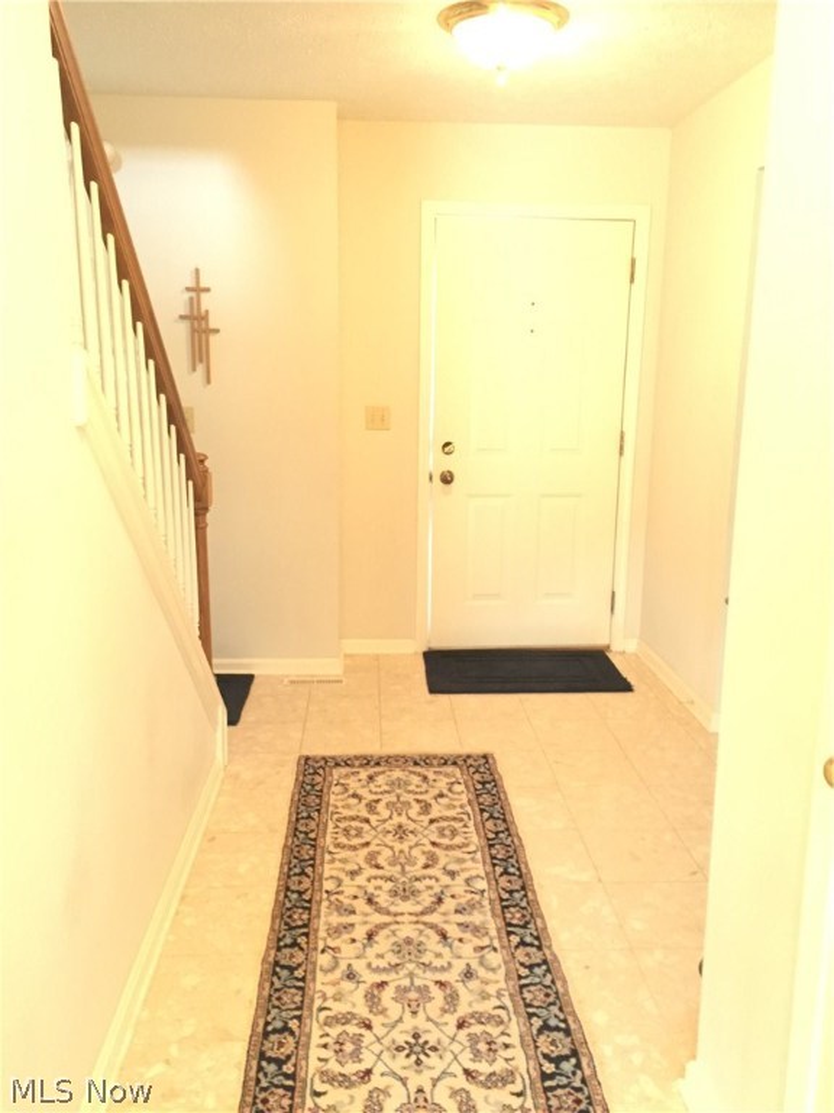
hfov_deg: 48.2
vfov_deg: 61.7
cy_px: 556
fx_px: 932
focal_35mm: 29
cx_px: 417
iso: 250
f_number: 2.2
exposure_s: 1/30
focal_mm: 4.15
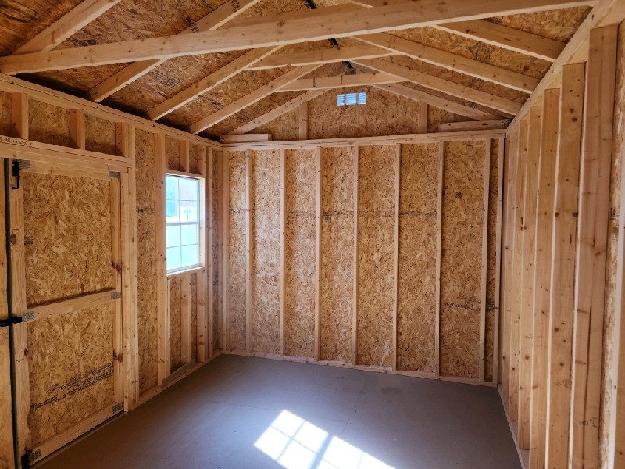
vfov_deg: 58.9
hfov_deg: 73.9
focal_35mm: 23
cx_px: 312
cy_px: 234
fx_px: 415
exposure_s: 1/60.2
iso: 32
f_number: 1.8
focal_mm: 5.4
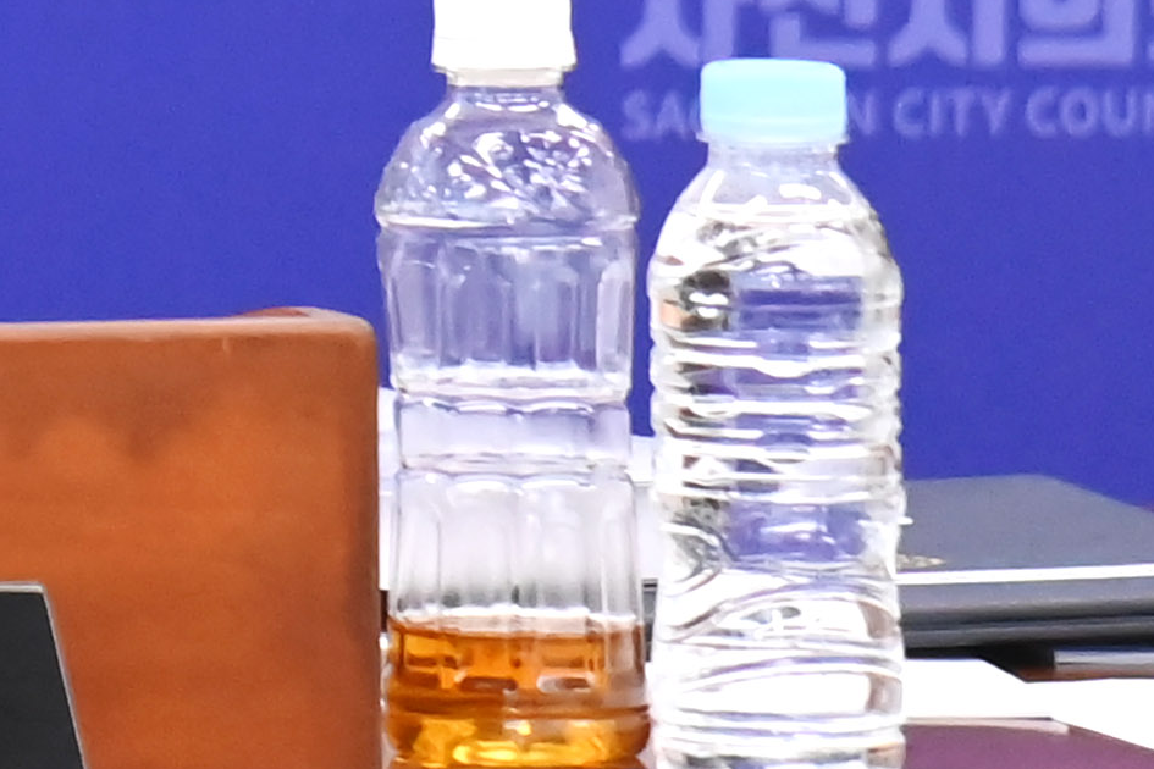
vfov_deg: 1.9
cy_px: -1030
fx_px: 22662
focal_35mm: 707
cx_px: -1906
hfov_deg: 2.9
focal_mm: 120
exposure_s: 1/250
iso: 4000
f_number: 6.3
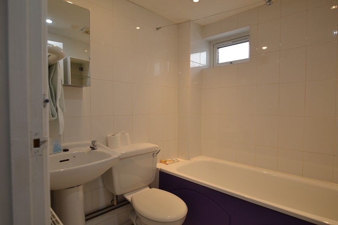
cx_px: 169
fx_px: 183
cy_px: 112
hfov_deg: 85.4
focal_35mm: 20
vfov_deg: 63.2
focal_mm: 13
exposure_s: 1/60
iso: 400
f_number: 4
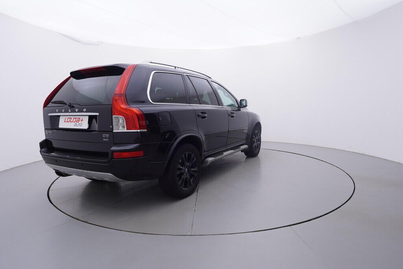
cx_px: 202
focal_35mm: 22
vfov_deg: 56.2
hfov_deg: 77.3
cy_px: 134
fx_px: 252
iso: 200
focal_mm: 15
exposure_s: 1/80
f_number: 5
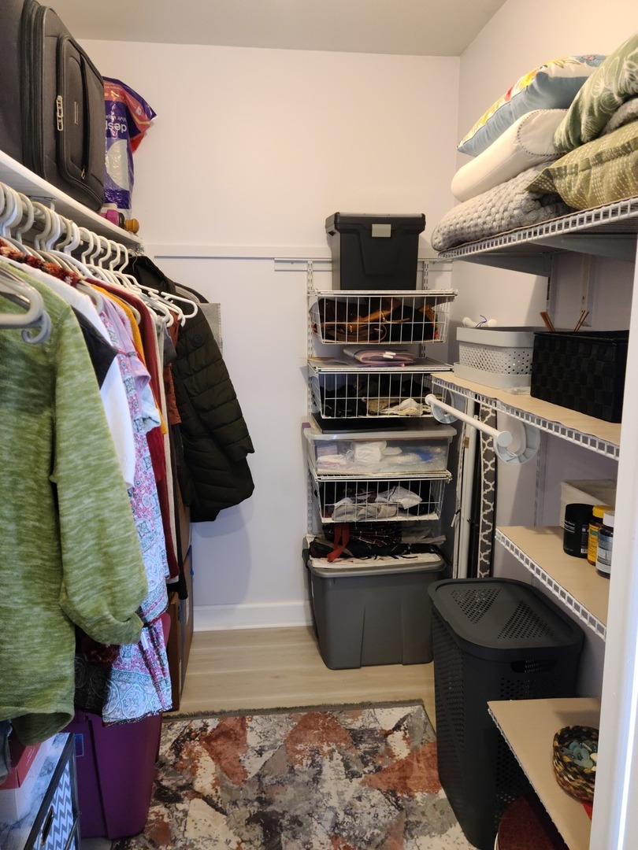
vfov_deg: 63.4
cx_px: 319
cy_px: 425
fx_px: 688
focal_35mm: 28
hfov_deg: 49.7
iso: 320
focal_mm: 5.9
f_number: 2
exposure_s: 1/40
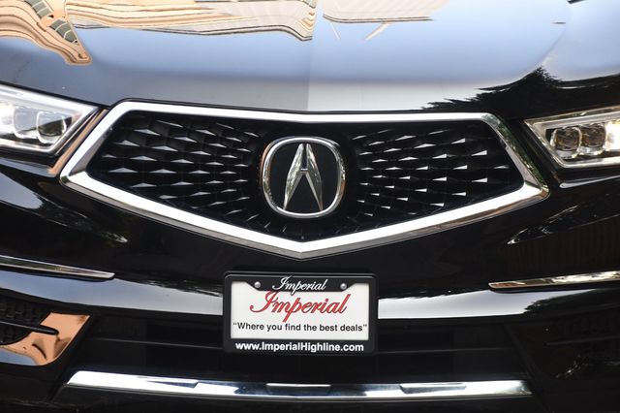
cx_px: 310
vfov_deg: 7.3
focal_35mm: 187
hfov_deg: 11.0
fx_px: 3219
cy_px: 206
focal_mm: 125
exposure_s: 1/250
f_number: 5
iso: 400
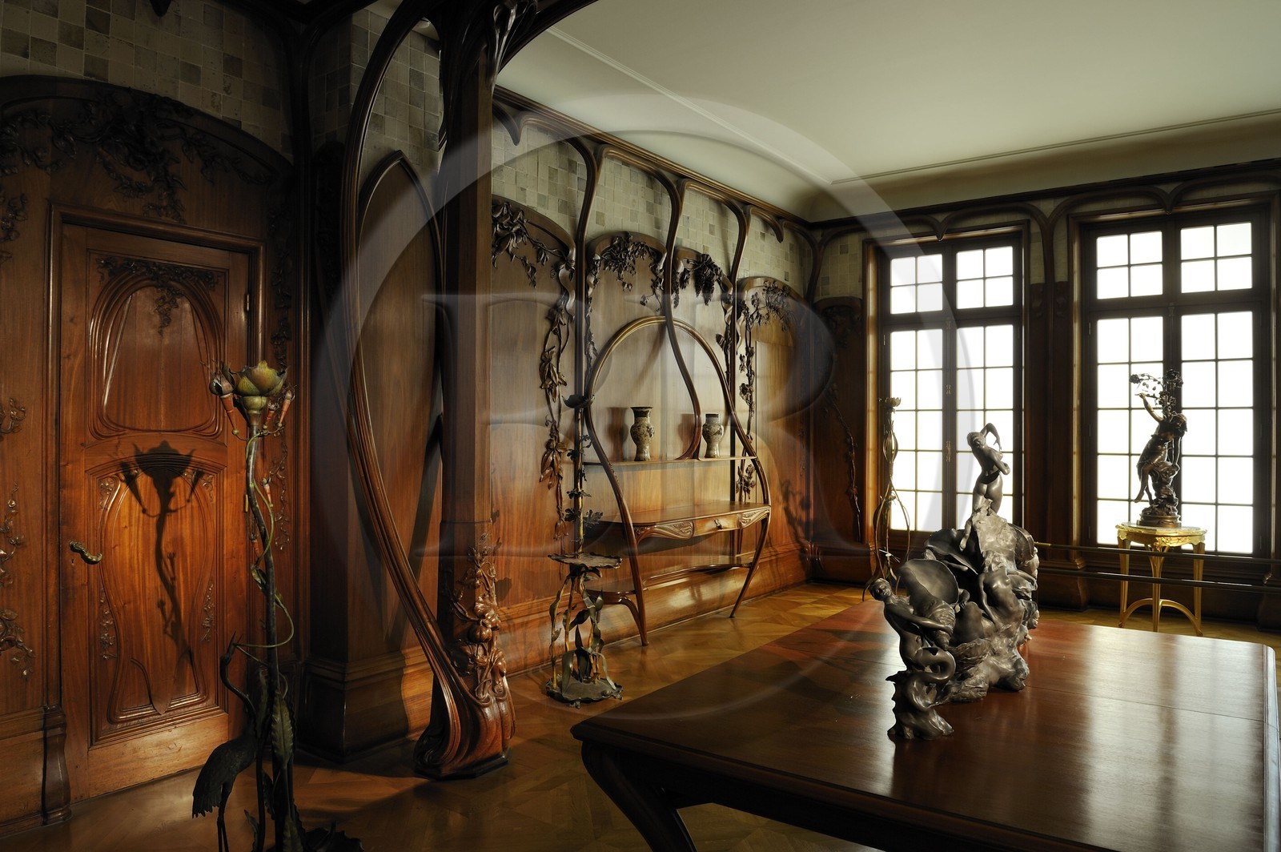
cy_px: 426
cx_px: 640
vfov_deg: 53.1
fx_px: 853
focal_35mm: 24
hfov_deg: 73.8
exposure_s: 1
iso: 200
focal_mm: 24
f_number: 9
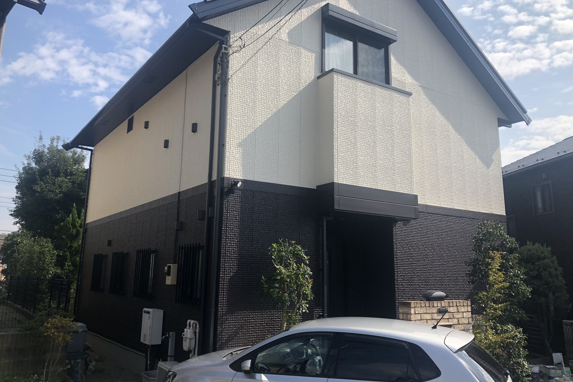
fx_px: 477
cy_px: 169
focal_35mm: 30
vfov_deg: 43.5
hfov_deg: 61.9
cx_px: 290
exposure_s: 1/2000
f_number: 1.8
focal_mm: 3.99
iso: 20
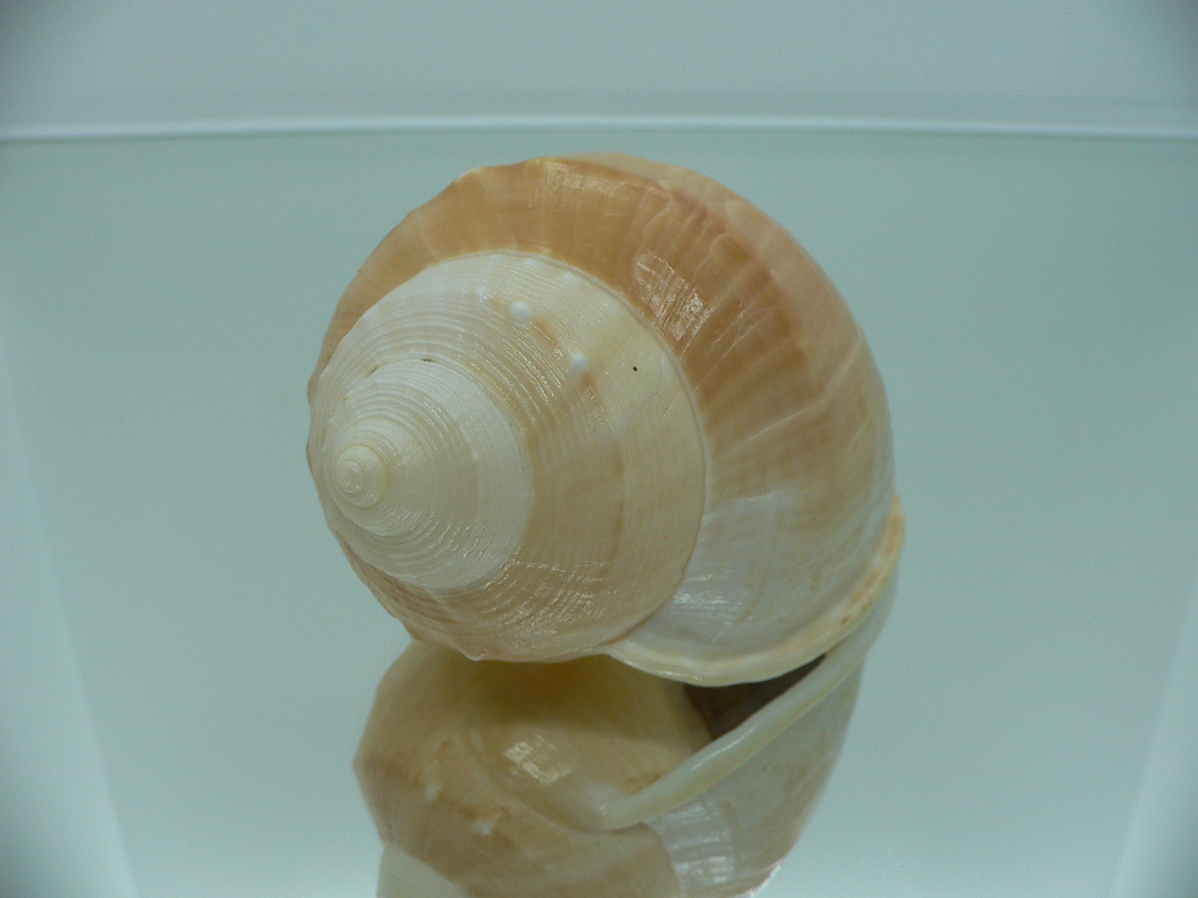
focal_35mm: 35
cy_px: 449
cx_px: 599
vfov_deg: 40.7
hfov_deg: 52.6
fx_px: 1211
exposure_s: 1/60
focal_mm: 4.6
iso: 80
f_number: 2.8
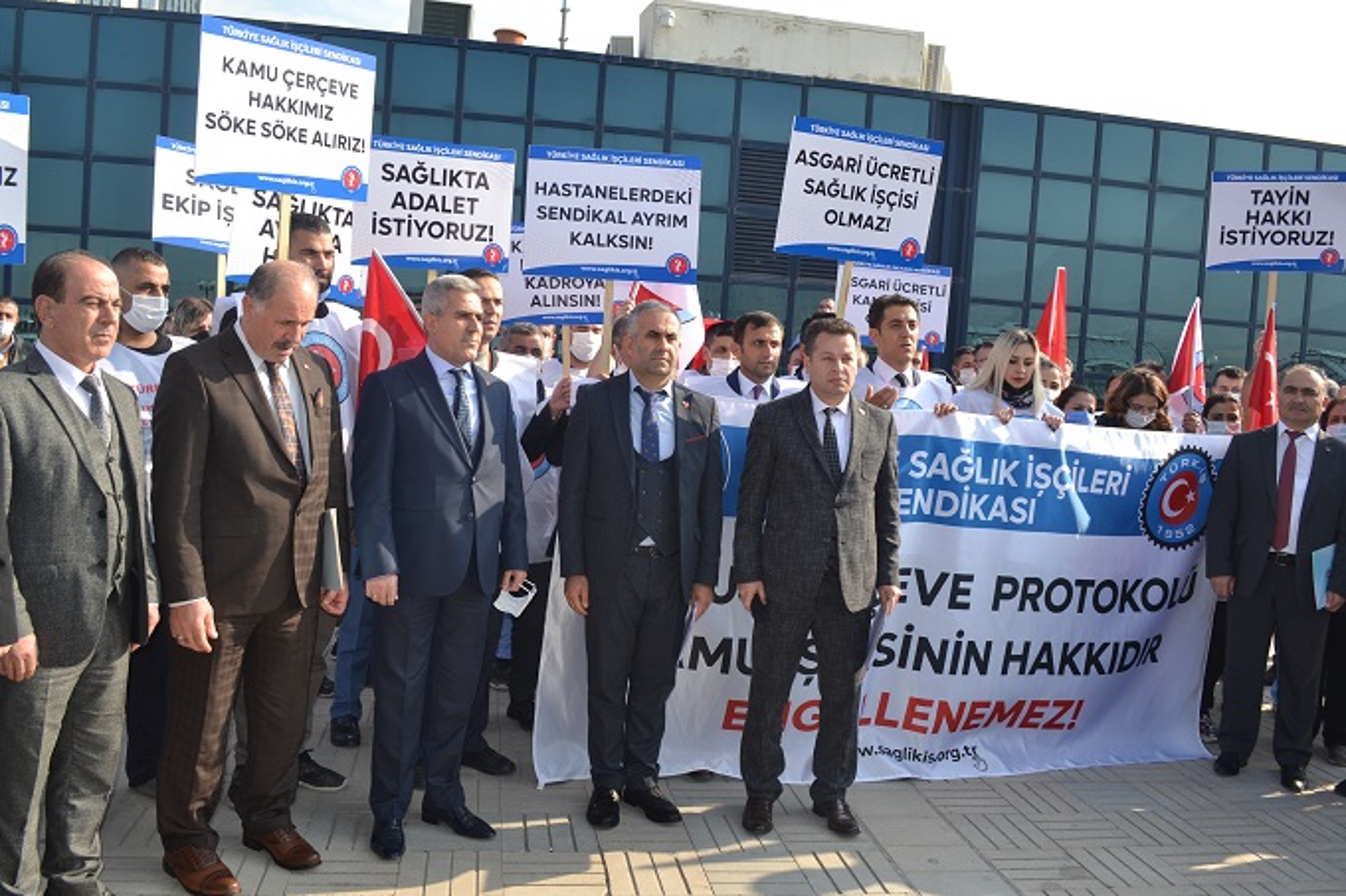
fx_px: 1121
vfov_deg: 43.6
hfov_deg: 61.9
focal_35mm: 30
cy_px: 448
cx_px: 673
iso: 100
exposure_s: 1/200
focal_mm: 20
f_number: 6.3
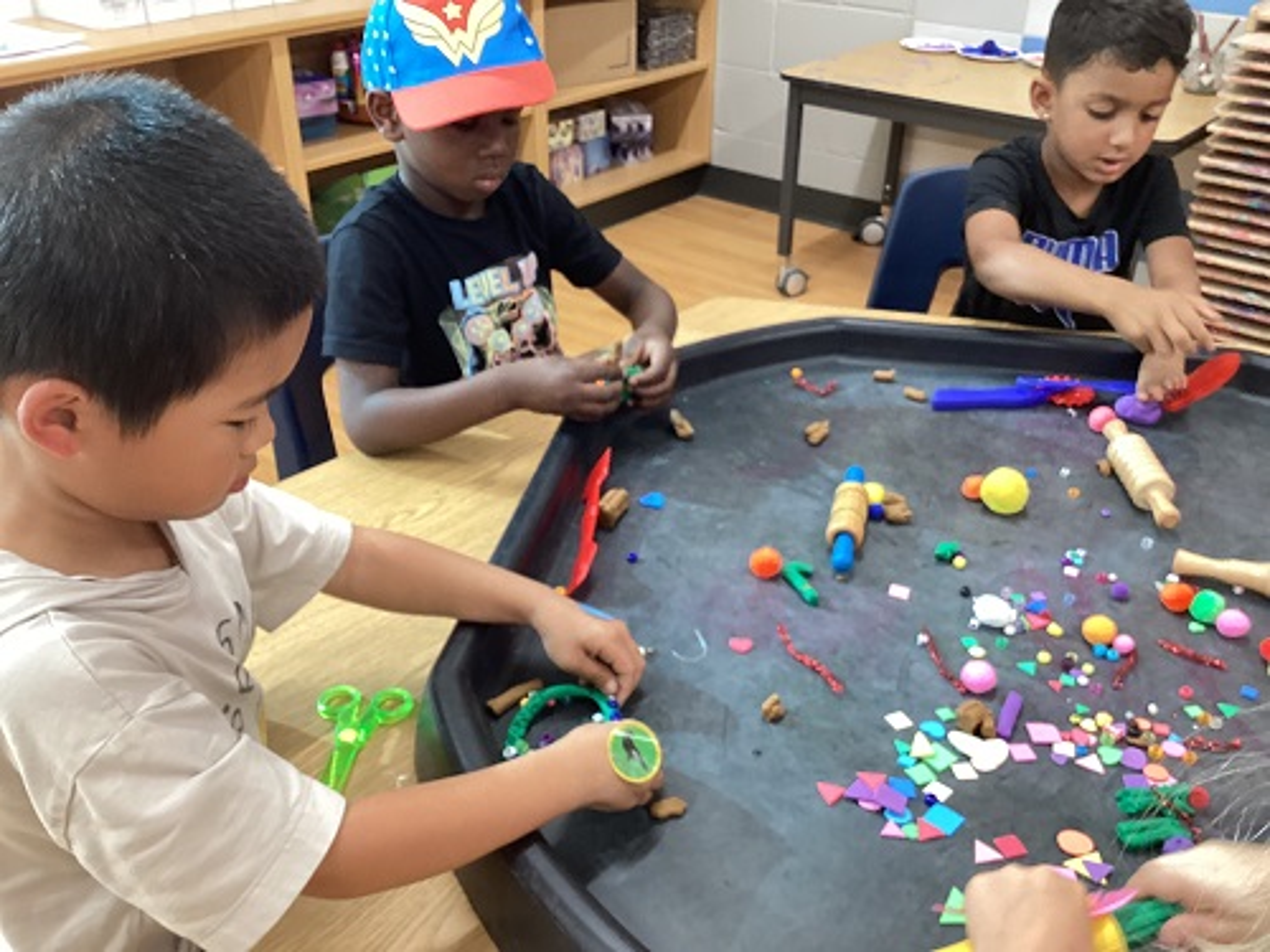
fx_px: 1137
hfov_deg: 58.4
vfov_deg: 45.4
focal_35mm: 31
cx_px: 635
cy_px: 476
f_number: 2.4
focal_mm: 3.3
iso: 200
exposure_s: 1/50
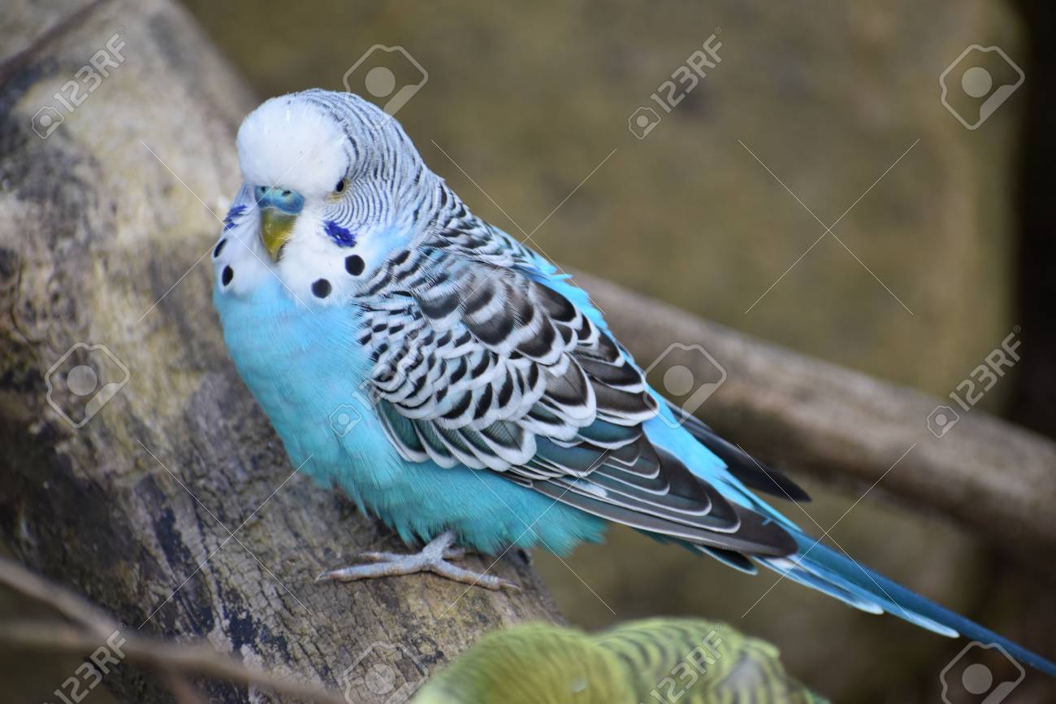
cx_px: 528
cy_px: 352
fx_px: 13196
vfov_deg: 3.1
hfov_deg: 4.6
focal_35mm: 450
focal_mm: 300
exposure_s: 1/320
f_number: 6.3
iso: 400
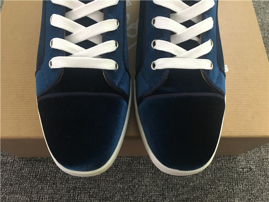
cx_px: 134
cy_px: 101
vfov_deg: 48.2
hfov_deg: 61.7
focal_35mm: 29
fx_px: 225
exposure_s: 1/25
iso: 200
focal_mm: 4.15
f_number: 2.2
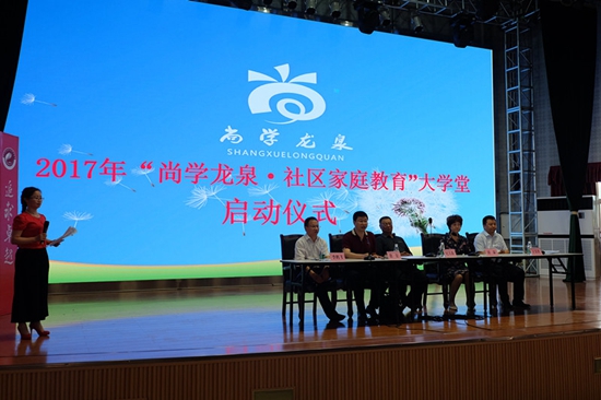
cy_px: 200
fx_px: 551
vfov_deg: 39.9
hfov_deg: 57.3
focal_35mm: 33
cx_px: 300
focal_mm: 22.2
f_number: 4
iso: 640
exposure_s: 1/60
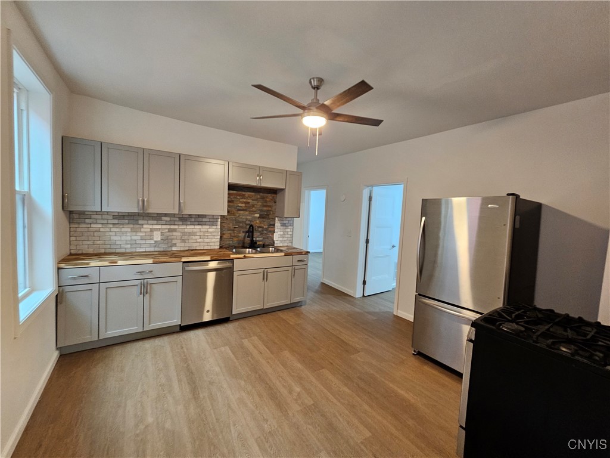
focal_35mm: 13
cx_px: 305
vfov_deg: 89.9
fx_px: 229
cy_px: 229
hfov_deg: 106.2
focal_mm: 2.2
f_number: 2.2
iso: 320
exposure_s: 1/40
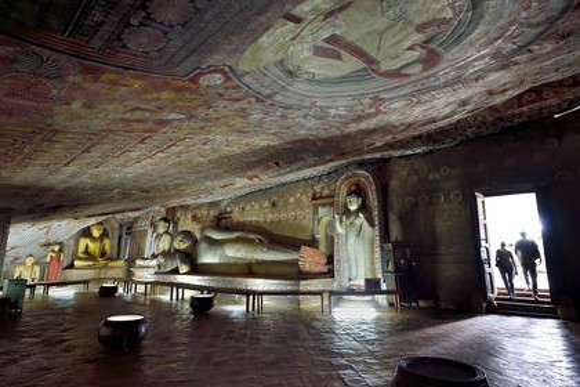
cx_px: 290
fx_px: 322
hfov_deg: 84.0
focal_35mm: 20
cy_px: 194
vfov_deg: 61.9
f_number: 5.6
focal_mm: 20
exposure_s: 1/8
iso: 1600
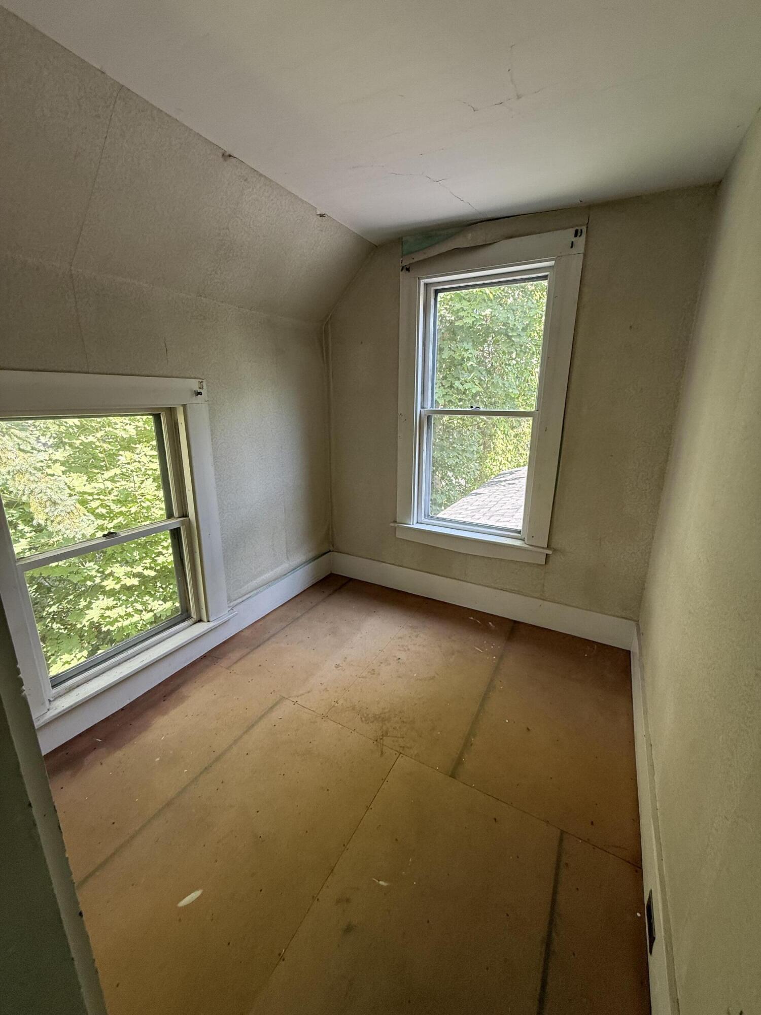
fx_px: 410
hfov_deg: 85.7
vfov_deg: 102.1
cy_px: 508
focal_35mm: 14
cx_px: 380
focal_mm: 2.22
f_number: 2.2
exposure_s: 1/99
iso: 125
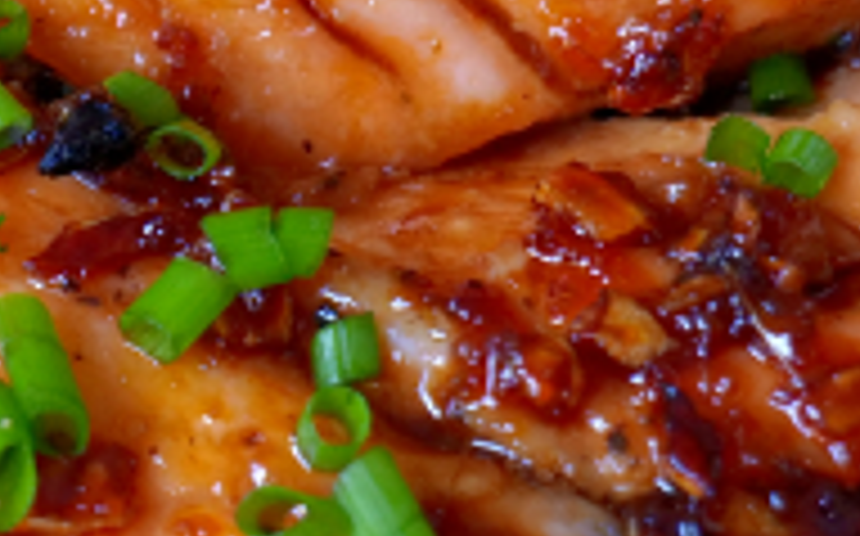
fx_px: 6744
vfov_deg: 4.5
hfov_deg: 7.2
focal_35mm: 288
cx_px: -522
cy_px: 63
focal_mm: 60
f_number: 7.1
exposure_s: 1/100
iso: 1600
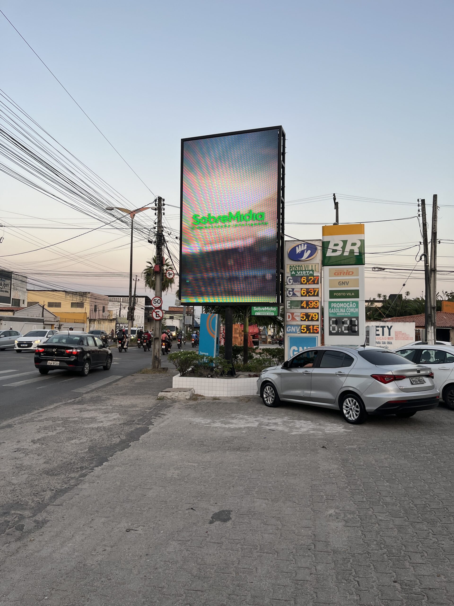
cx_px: 227
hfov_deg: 53.1
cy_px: 303
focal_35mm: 26
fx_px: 455
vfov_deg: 67.3
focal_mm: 5.1
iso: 40
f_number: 1.6
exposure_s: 1/185
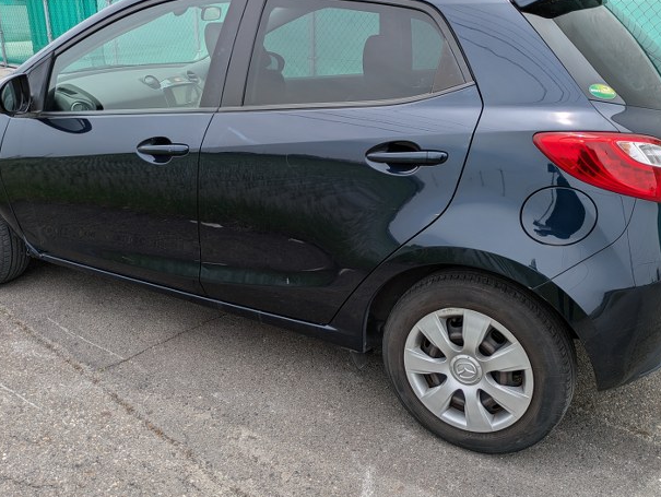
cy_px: 227
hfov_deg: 55.3
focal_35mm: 33
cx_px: 323
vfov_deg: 43.0
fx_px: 631
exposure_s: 1/1393
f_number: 1.89
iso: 43
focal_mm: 5.43
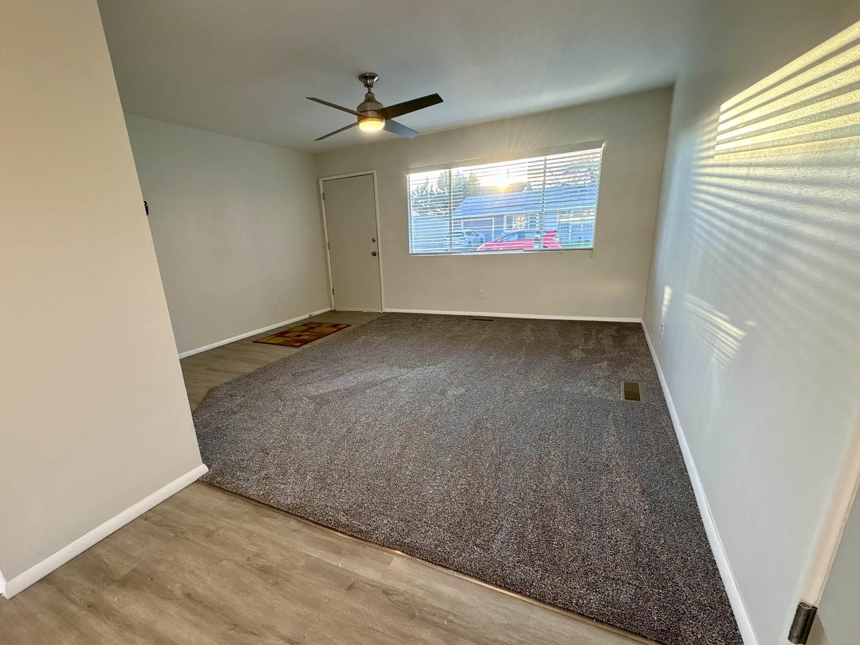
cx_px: 392
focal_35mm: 16
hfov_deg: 94.3
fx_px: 398
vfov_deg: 77.9
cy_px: 353
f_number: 2.2
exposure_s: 1/120
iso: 250
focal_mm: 2.22
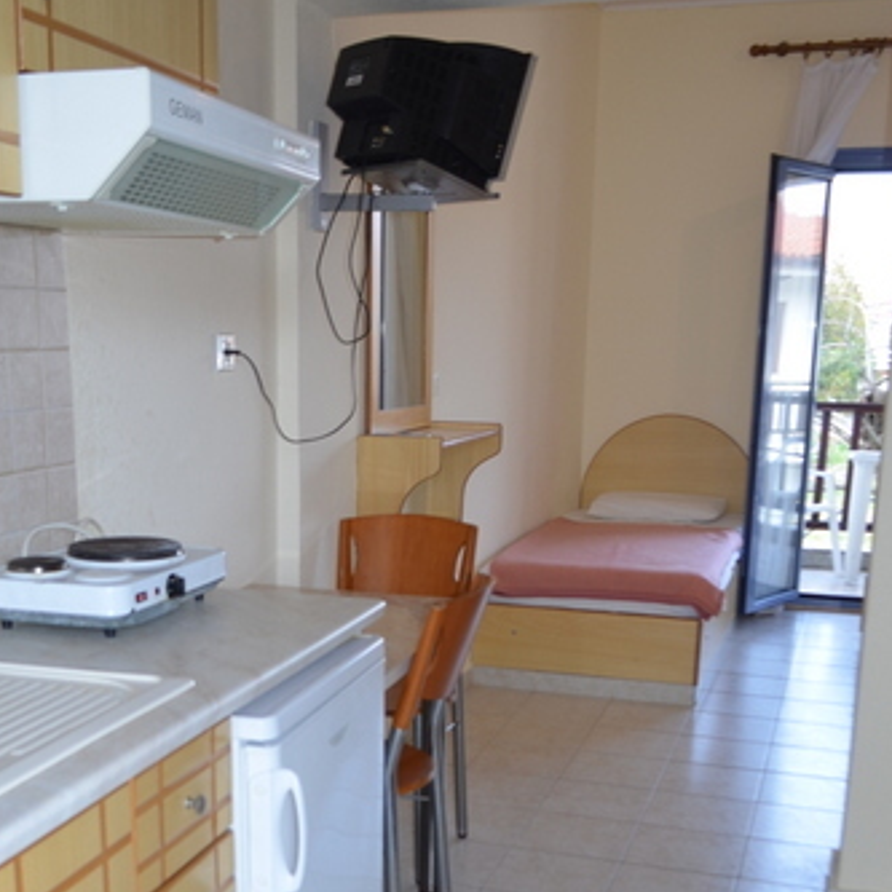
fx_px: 1283
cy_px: 659
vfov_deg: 37.5
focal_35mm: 44
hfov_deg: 38.3
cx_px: 378
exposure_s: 1/60
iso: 200
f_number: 3.5
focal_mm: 18
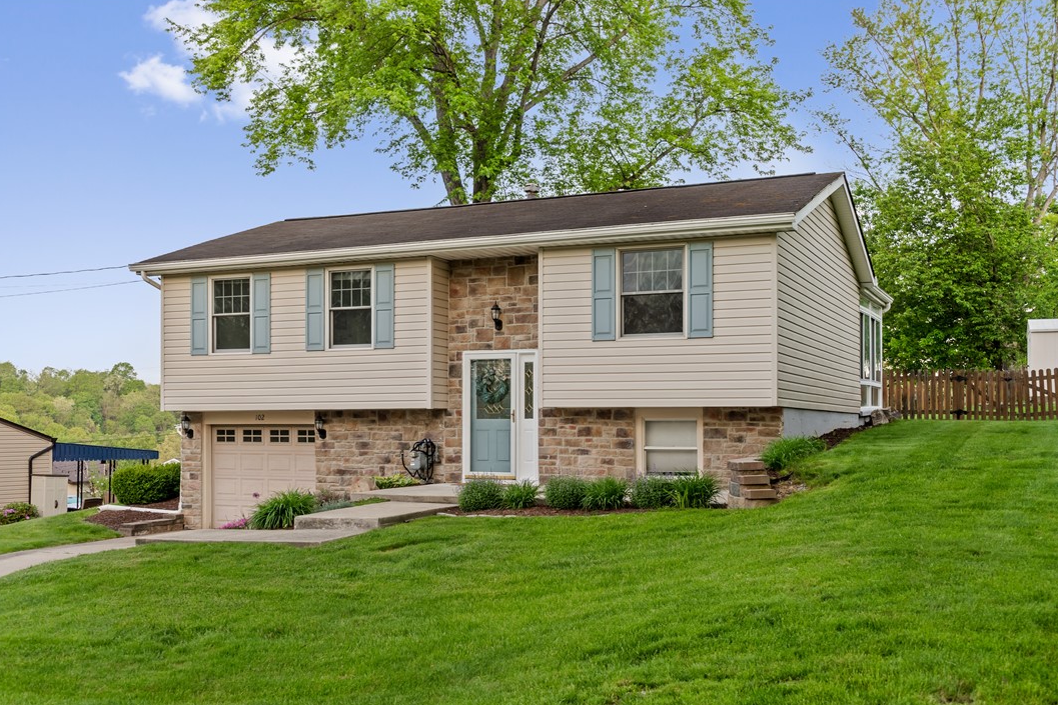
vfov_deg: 35.1
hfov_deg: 50.7
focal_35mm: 38
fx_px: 1117
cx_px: 518
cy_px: 353
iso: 160
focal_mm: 37
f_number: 5
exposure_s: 1/40
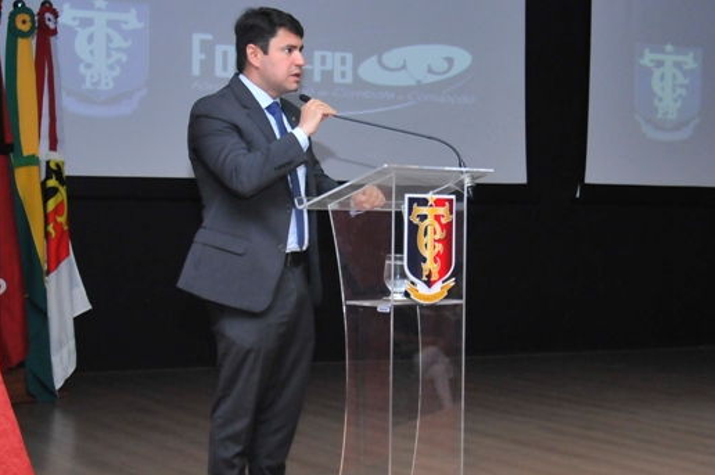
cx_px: 352
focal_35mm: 79
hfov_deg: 25.7
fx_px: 1568
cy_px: 213
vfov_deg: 17.2
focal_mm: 34
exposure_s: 1/250
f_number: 4
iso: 1600
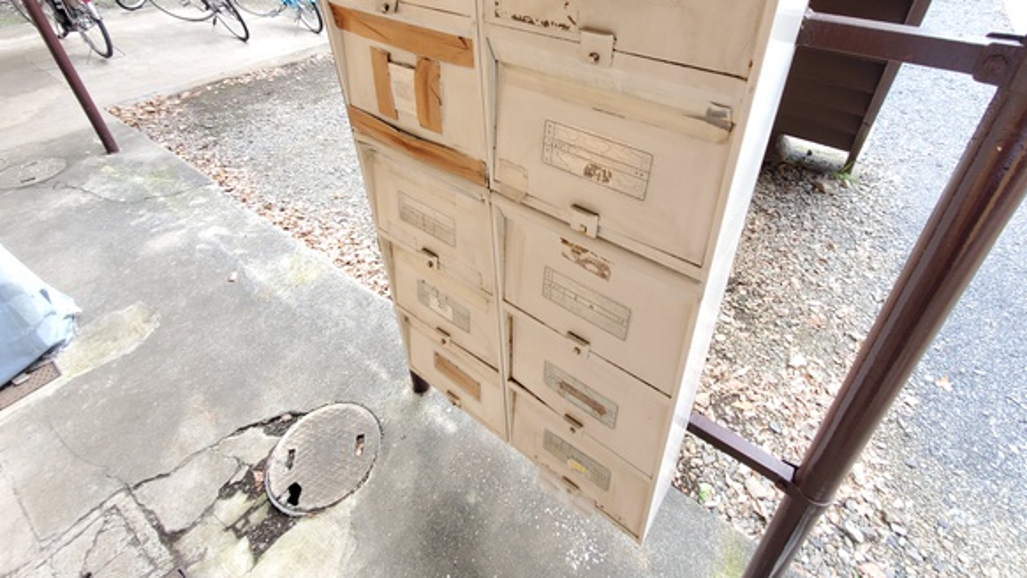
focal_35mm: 17
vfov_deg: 61.8
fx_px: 463
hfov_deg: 95.7
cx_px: 560
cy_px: 177
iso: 160
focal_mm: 1.8
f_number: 2.2
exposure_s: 1/50
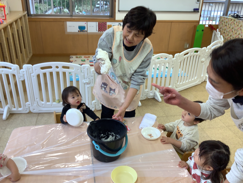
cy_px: 92
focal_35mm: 31
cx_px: 122
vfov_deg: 45.5
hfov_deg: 58.3
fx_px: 218
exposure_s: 1/33
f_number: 2.4
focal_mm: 3.3
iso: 32
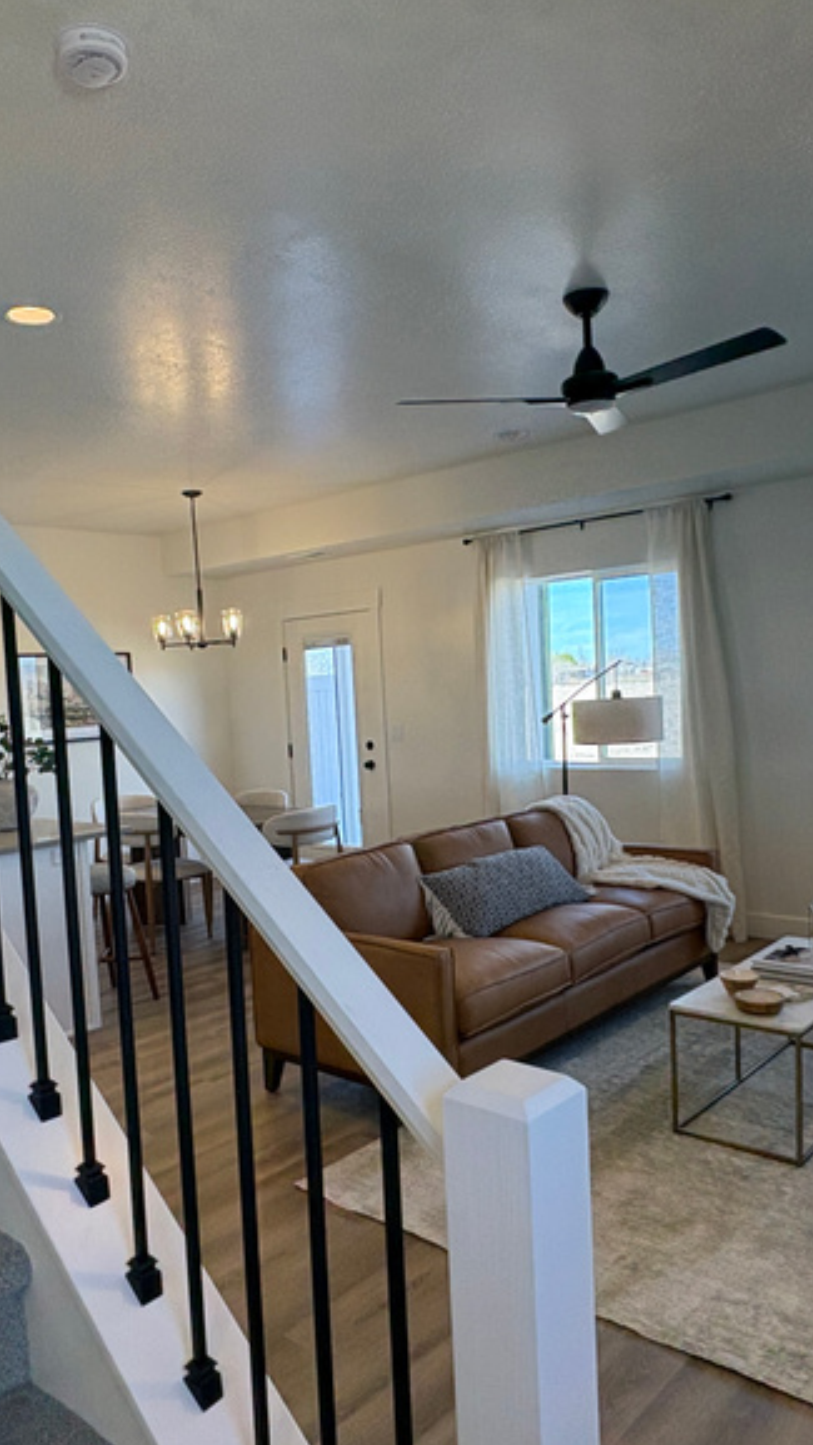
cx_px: 340
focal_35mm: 27
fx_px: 1035
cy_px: 775
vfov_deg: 69.8
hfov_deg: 42.7
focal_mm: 2.22
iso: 100
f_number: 2.2
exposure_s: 1/135
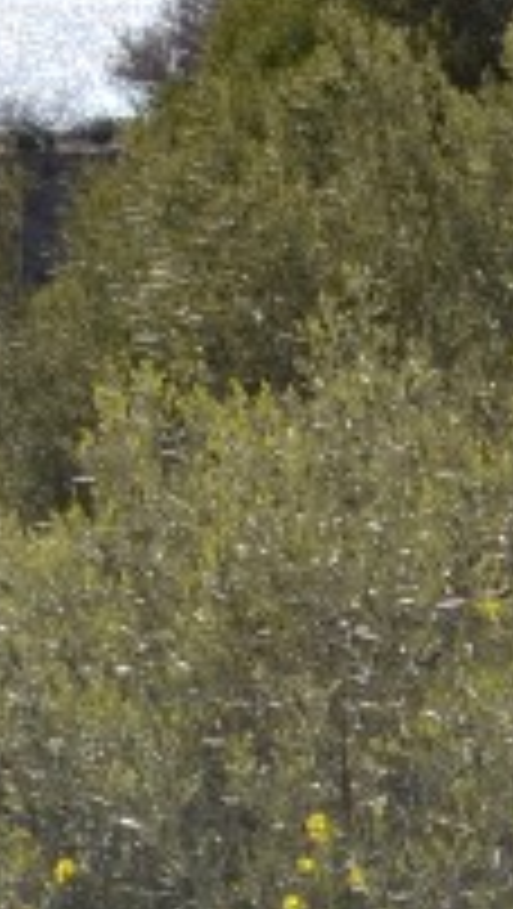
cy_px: -346
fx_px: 11868
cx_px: -360
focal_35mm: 492
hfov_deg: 2.5
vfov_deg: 4.4
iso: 100
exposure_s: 1/250
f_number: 8
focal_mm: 55
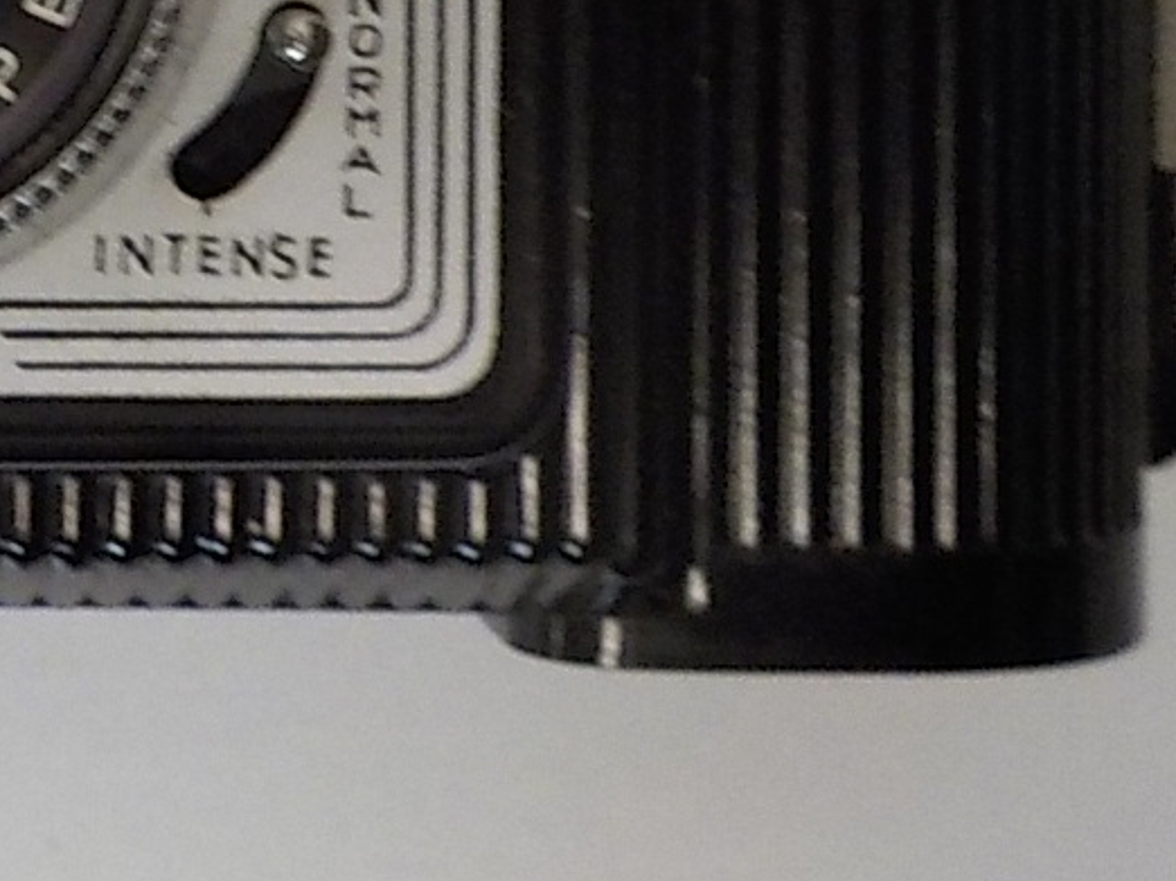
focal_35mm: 92
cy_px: -207
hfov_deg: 20.3
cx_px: -117
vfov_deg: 15.4
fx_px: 3124
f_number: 3.3
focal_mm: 4.1
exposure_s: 1/25
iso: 400
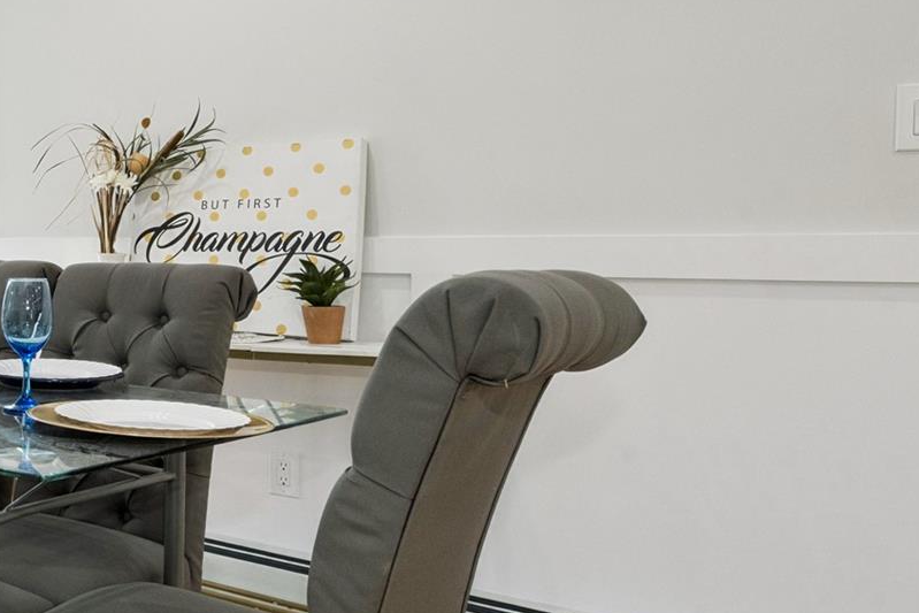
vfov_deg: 31.6
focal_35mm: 42
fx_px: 1079
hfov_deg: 34.6
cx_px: -235
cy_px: 236
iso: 400
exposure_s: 1/20
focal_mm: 16.5
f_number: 11
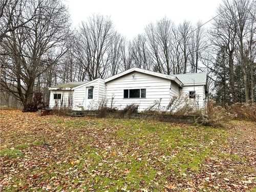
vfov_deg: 56.8
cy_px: 96
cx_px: 128
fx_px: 177
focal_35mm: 24
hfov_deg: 71.6
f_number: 1.78
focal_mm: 6.86
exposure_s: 1/1289
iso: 80
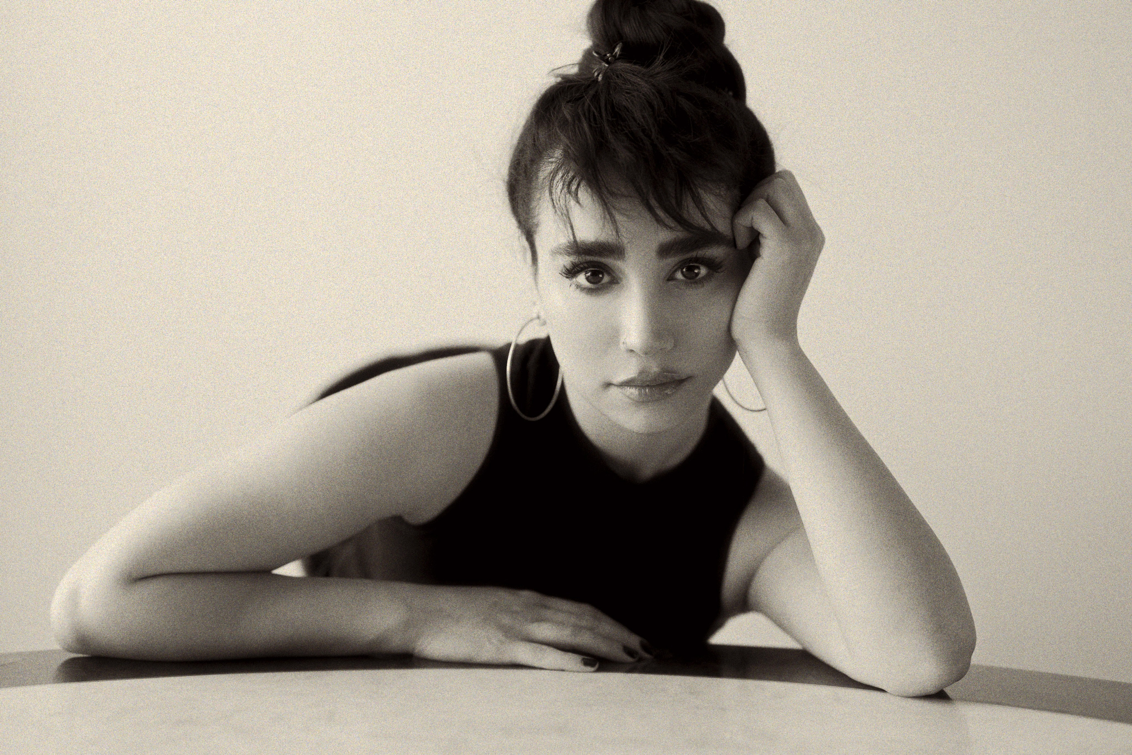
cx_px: 566
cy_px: 378
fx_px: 1572
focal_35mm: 50
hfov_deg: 39.6
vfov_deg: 27.0
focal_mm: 50
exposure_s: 1/200
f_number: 2
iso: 125
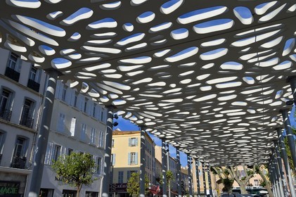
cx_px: 148
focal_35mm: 32
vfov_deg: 41.1
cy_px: 98
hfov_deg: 58.8
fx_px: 263
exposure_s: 1/640
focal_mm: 32
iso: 200
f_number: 10
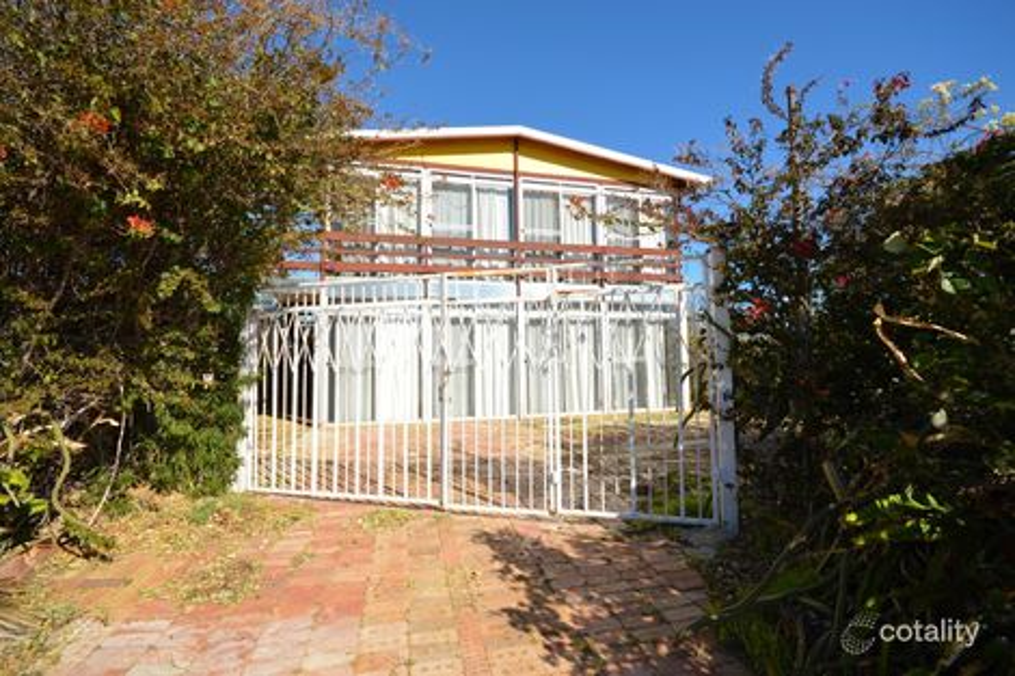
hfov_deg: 100.4
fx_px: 423
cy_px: 338
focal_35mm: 15
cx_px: 508
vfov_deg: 77.3
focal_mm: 10
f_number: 9
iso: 100
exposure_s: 1/200
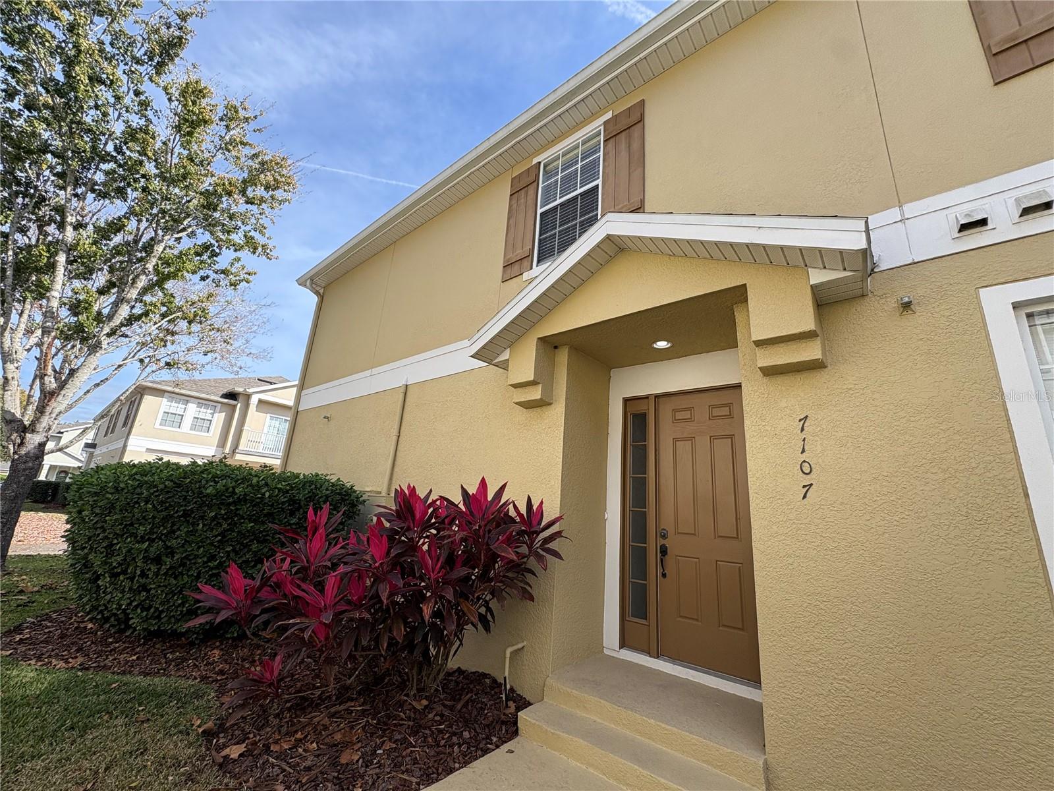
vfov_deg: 85.7
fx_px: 426
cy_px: 396
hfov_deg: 102.1
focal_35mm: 14
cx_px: 527
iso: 50
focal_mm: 2.22
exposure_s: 1/756
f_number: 2.2
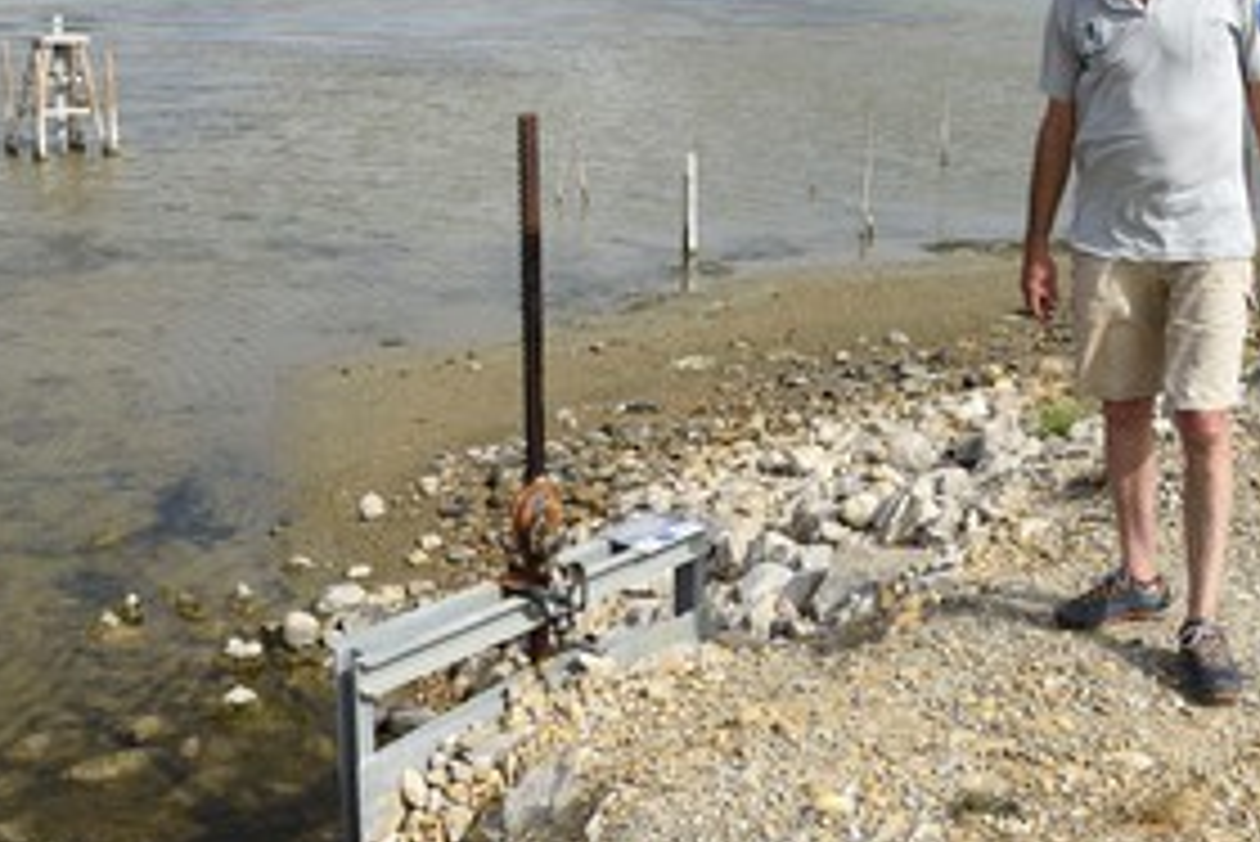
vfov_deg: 31.5
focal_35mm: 42
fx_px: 1471
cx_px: 598
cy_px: 239
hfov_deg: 46.4
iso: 200
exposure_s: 1/320
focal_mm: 28
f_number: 11
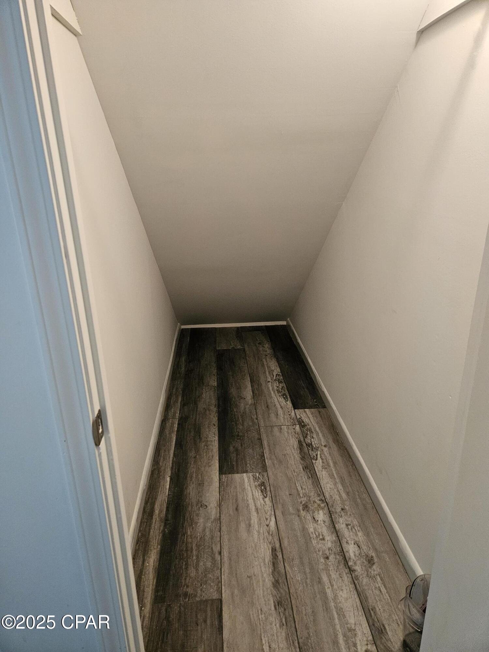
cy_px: 326
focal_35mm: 23
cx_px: 244
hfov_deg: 58.9
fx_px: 433
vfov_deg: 73.9
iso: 640
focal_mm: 5.4
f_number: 1.8
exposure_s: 1/120
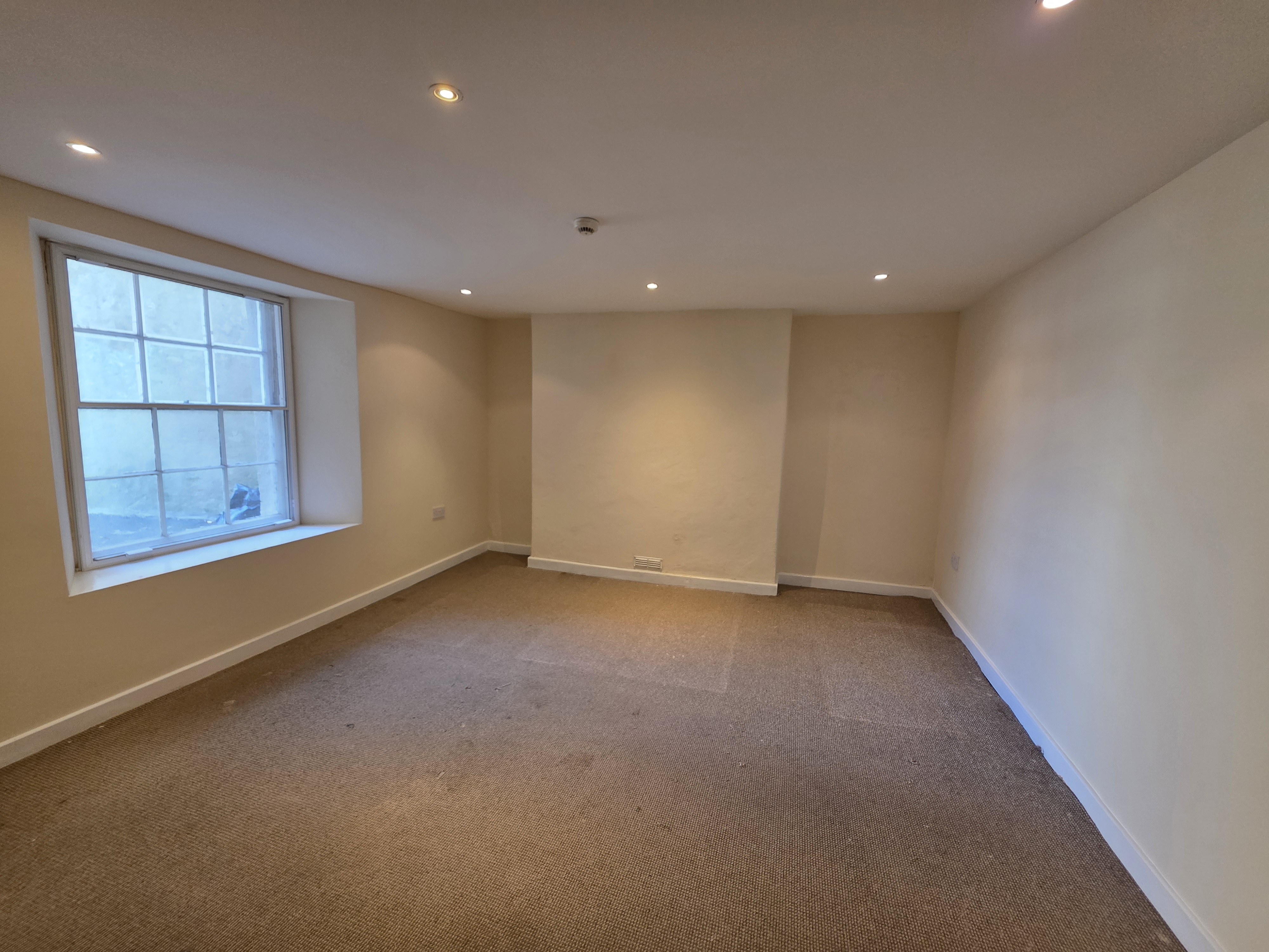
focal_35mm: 13
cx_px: 634
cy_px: 476
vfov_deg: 89.9
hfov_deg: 106.2
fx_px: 477
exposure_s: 1/100
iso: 160
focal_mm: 2.2
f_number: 1.9
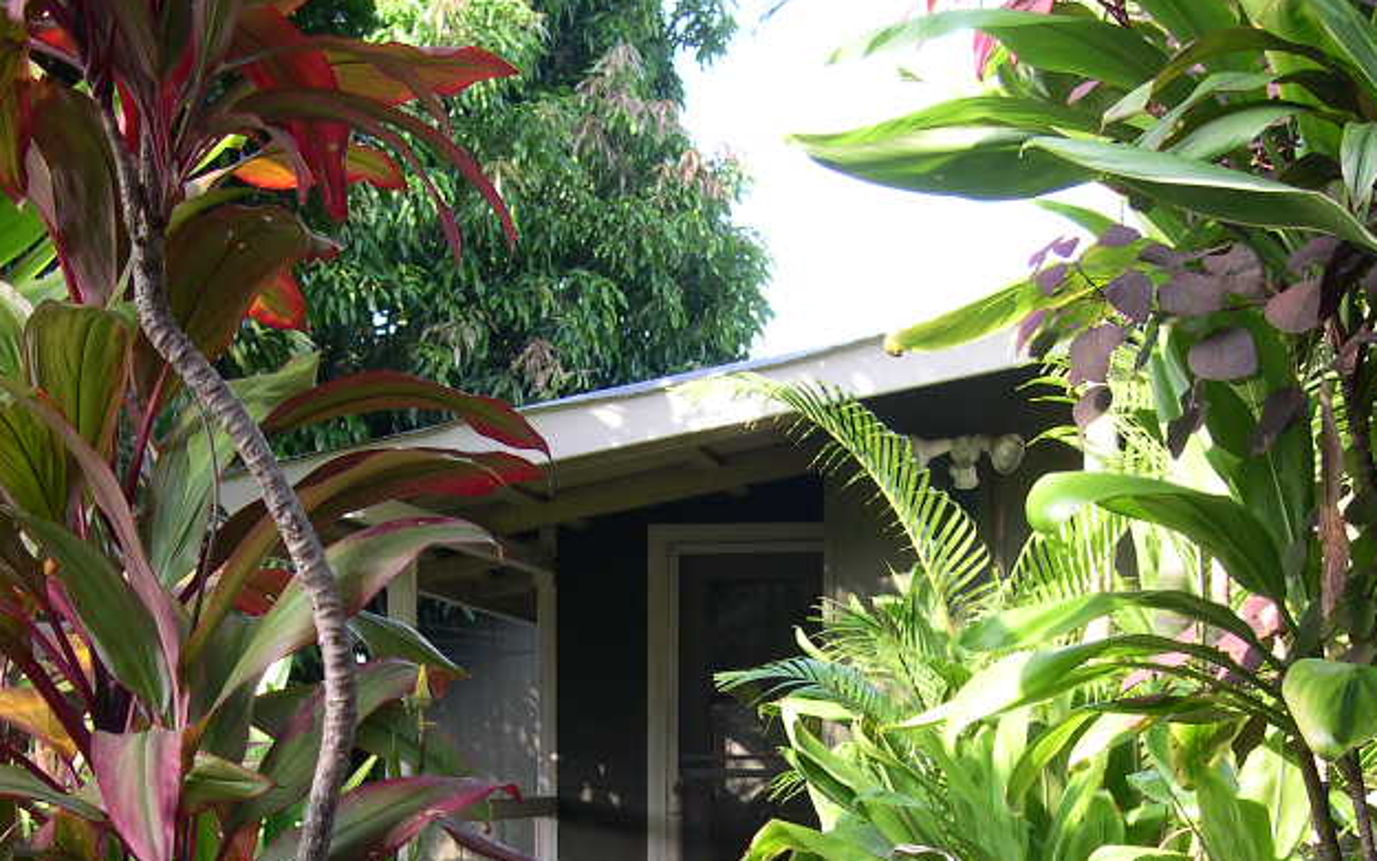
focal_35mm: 66
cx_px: 701
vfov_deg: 19.4
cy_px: 769
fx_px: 2477
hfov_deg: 31.1
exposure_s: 1/93.9
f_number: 2.8
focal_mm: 8
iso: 100
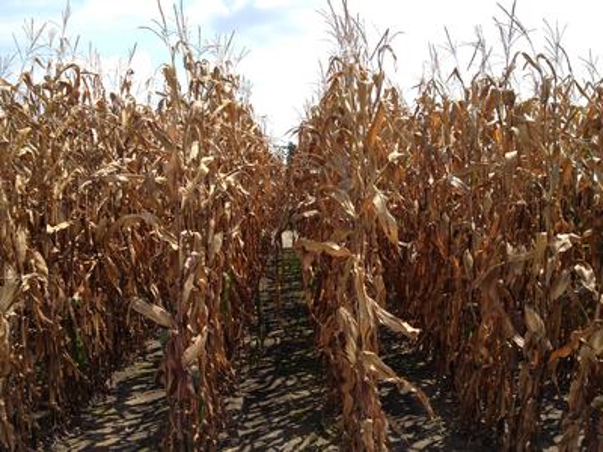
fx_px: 610
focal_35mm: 35
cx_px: 302
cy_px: 226
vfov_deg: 40.7
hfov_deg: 52.6
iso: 64
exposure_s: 1/1104
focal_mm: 4.28
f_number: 2.4
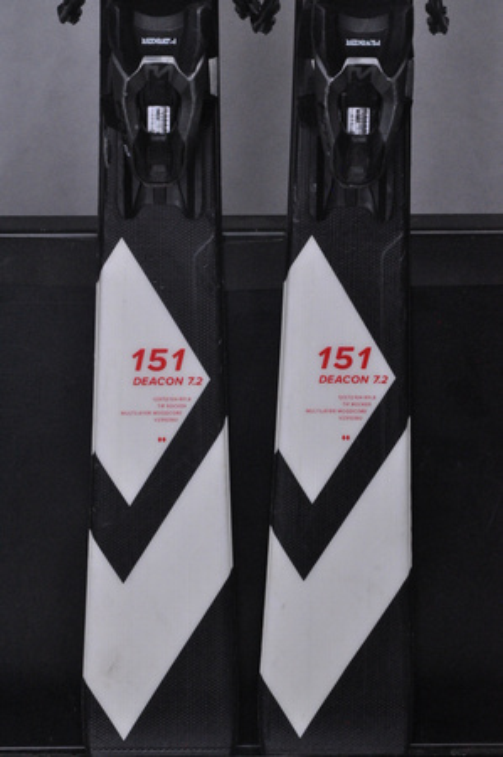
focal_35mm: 135
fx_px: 2836
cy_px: 378
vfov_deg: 15.2
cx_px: 252
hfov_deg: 10.1
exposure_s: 1/125
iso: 3200
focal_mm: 90
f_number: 11
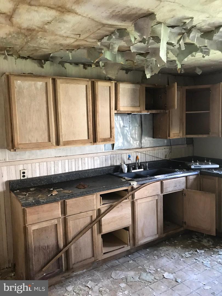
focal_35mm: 28
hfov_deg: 49.7
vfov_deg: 63.4
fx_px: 239
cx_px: 111
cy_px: 148
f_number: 1.8
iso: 80
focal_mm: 3.99
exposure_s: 1/15
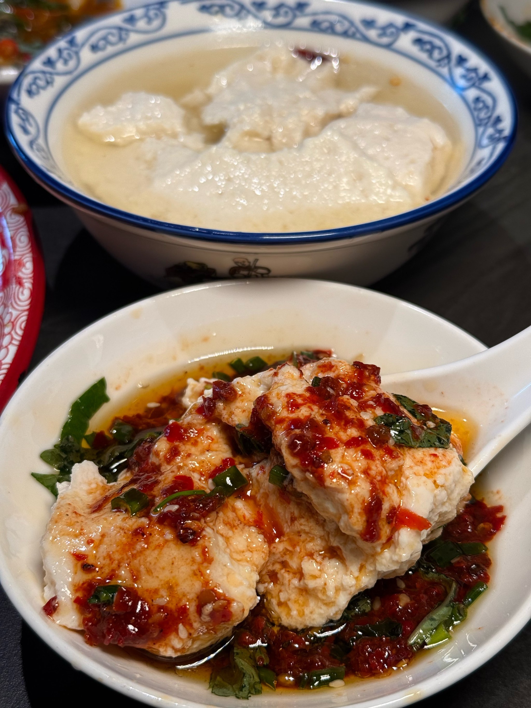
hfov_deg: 30.3
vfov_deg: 39.7
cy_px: 354
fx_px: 982
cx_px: 266
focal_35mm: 48
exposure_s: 1/157
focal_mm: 6.76
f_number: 1.78
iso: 50
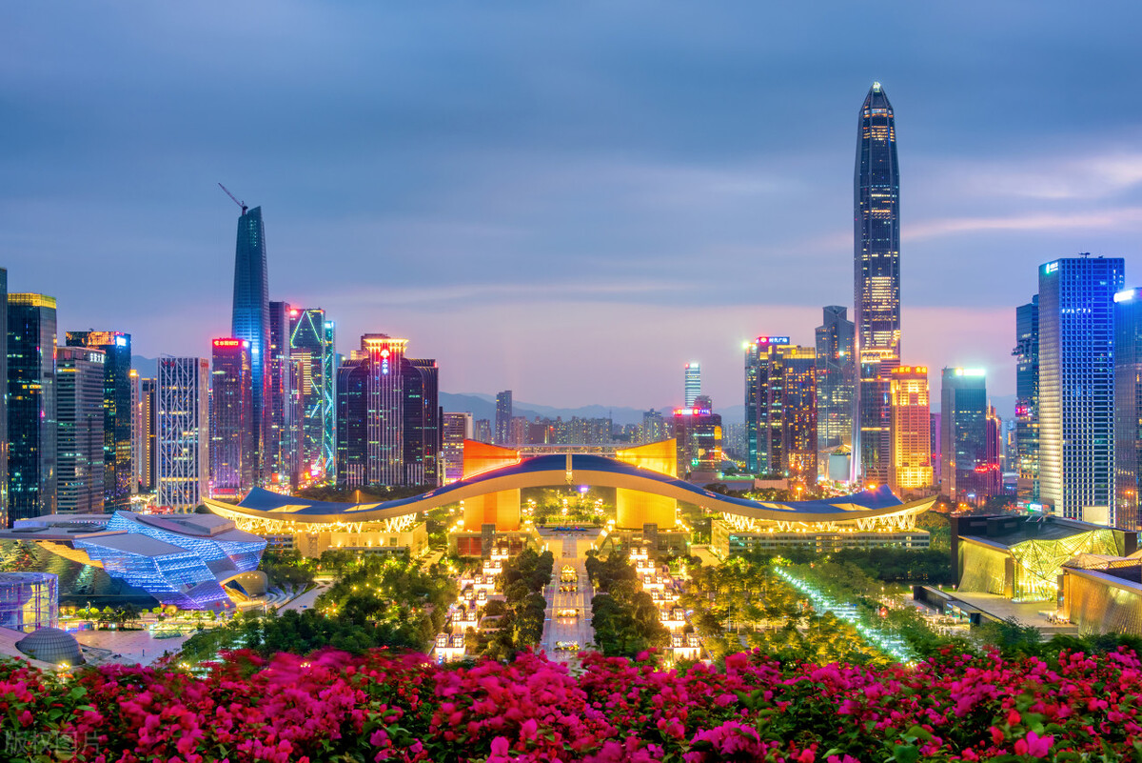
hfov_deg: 44.5
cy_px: 382
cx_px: 571
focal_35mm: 44
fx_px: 1396
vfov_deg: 30.5
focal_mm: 44
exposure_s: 20
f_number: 14
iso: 100
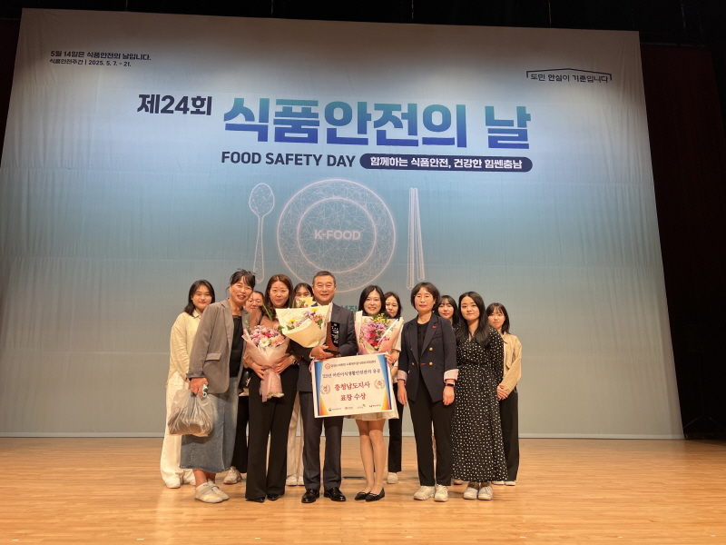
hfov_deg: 67.3
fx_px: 545
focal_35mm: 26
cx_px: 363
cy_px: 272
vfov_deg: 53.1
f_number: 1.5
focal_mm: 5.7
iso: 50
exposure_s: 1/150
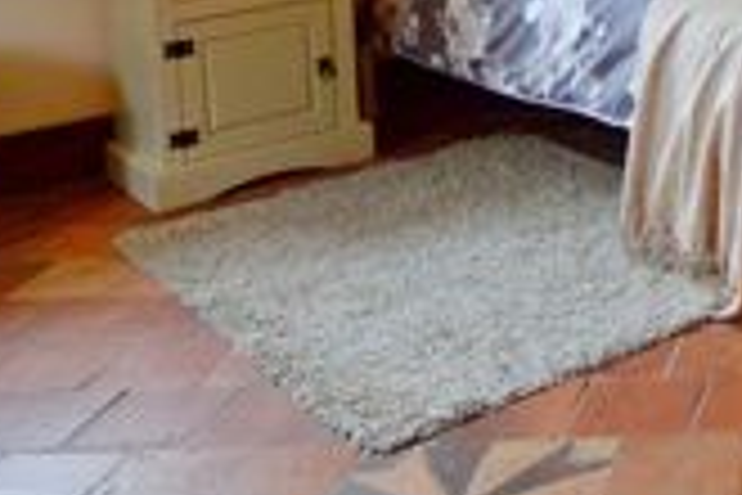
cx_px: 938
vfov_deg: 18.7
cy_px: -252
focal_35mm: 64
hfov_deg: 27.0
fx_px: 1319
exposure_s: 1/60
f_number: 3.5
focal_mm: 10
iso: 1400
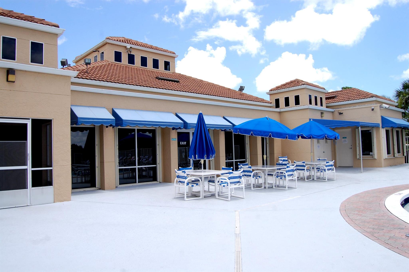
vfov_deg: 47.8
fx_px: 306
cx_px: 204
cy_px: 136
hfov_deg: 67.4
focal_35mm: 27
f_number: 9
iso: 200
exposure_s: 1/320
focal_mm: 18
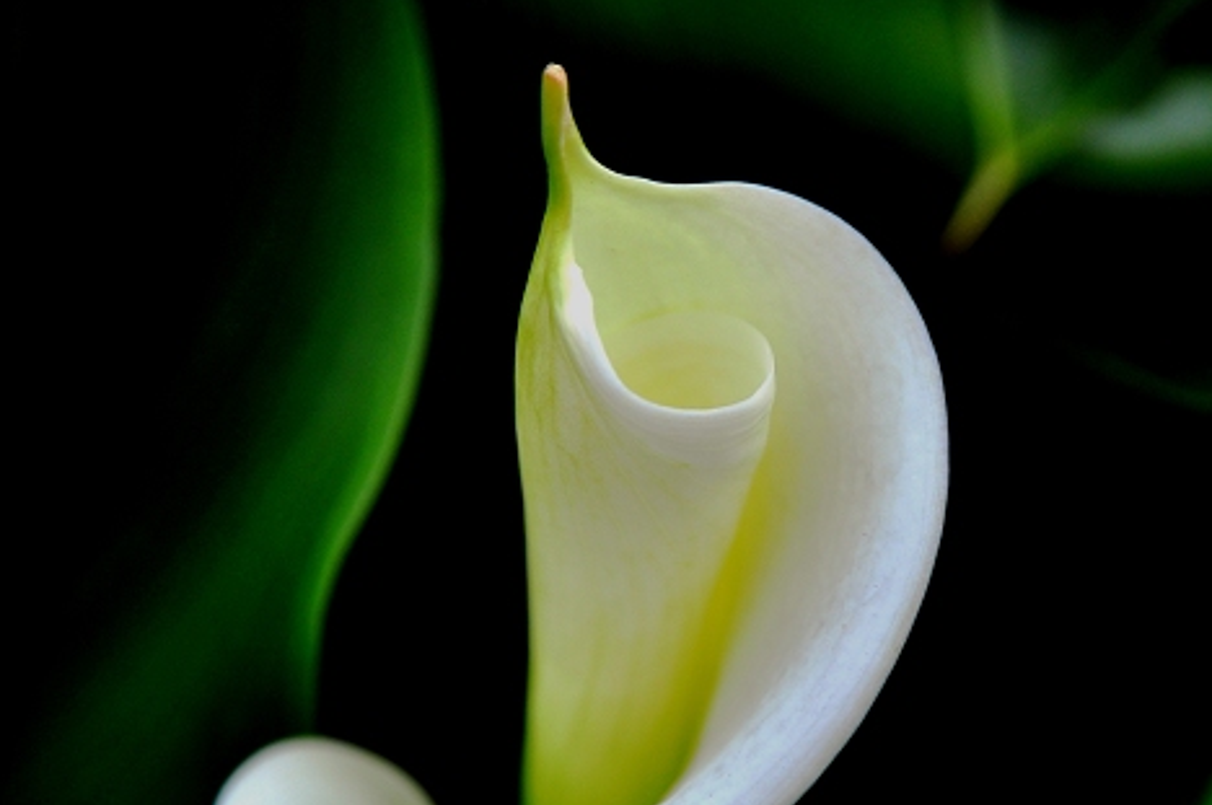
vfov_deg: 6.3
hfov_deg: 9.4
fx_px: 7327
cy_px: 488
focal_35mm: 218
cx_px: 881
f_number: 5.6
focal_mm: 85
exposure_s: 1/400
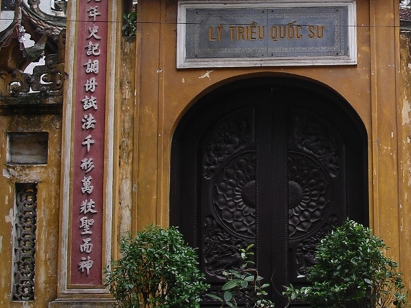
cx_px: 351
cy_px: 99
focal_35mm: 90
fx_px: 1068
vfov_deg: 16.4
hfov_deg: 21.4
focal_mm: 7.8
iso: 64
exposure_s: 1/80
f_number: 2.8
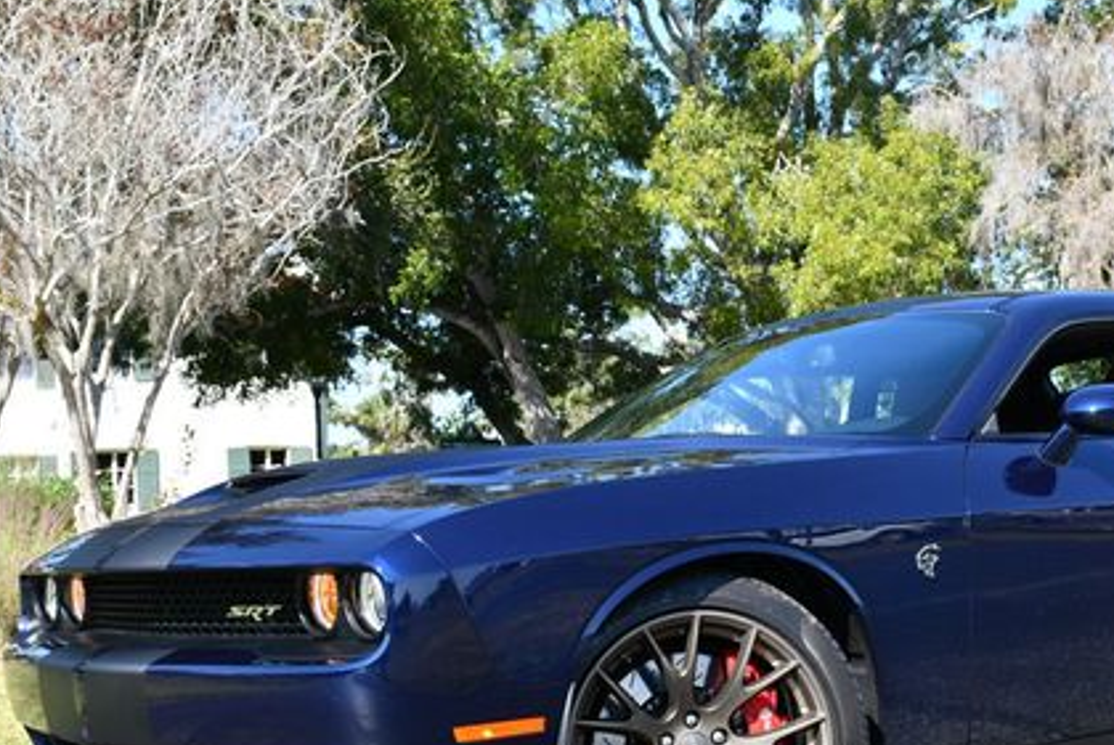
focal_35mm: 61
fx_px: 1890
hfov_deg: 32.3
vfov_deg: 22.2
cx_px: 814
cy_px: 483
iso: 200
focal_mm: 20
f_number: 7.1
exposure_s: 1/250
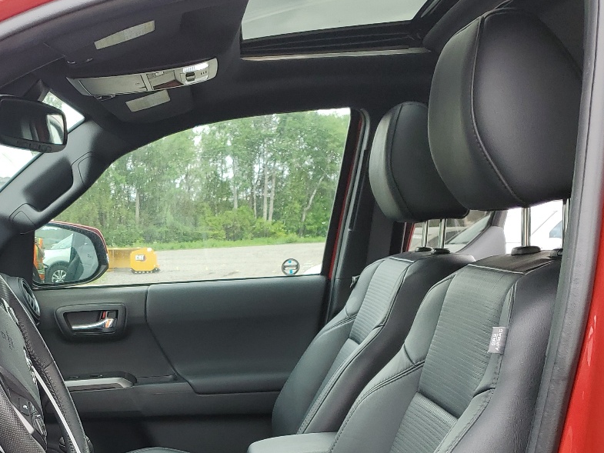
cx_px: 98
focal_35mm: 53
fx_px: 925
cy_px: 448
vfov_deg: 26.2
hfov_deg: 34.7
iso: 50
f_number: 1.5
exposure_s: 1/250
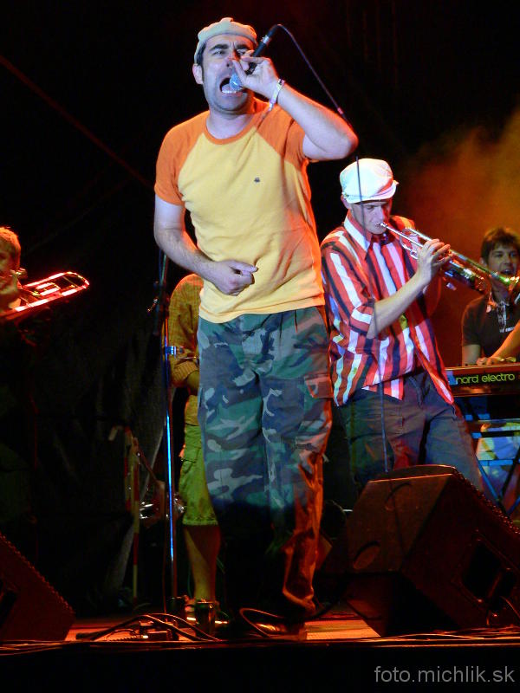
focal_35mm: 131
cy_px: 346
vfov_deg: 15.1
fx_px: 2624
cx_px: 260
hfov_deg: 11.3
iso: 400
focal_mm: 21.8
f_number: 2.8
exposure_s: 1/40
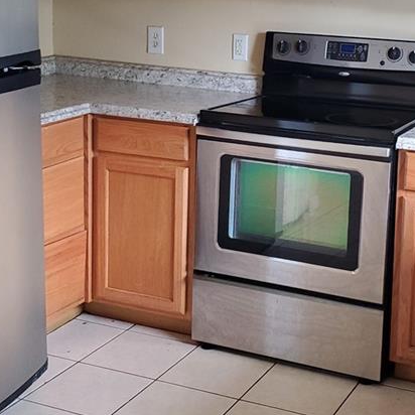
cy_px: 118
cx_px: 284
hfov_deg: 25.6
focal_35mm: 67
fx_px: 909
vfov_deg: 25.5
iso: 250
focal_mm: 4.3
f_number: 2.4
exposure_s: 1/60
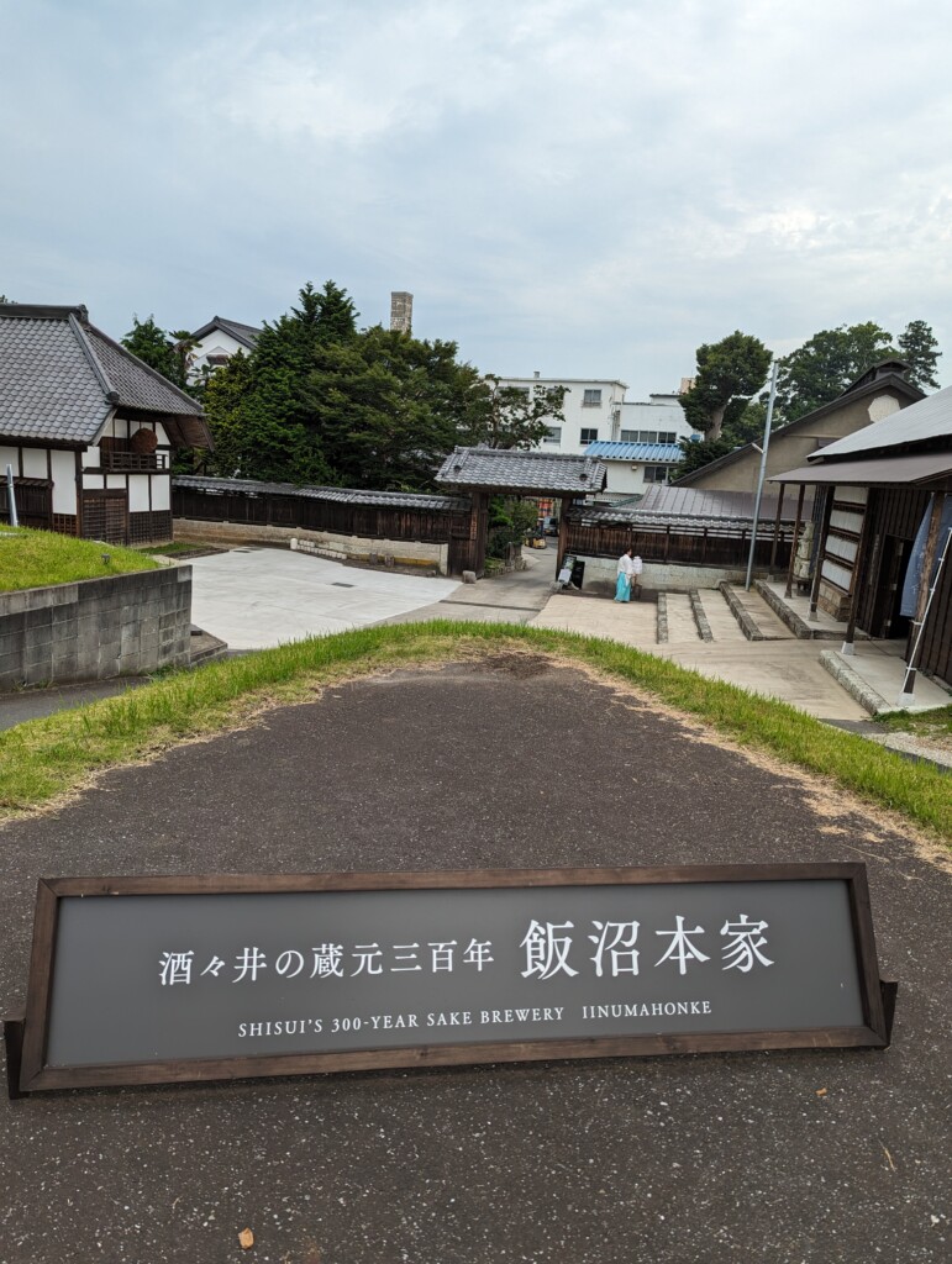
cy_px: 632
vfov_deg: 71.5
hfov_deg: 56.9
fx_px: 878
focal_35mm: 24
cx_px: 476
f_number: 1.85
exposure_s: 1/407
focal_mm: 6.81
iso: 45
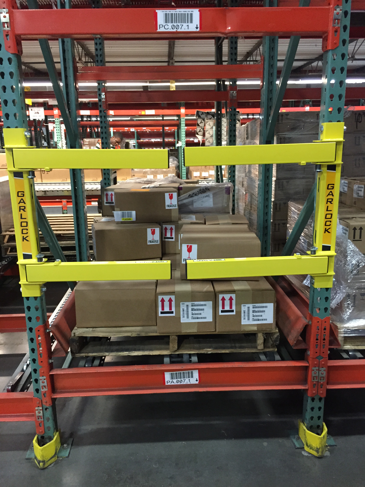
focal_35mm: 29
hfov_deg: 48.2
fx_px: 408
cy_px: 244
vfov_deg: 61.7
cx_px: 182
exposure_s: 1/24
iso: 250
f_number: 2.2
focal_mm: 4.15
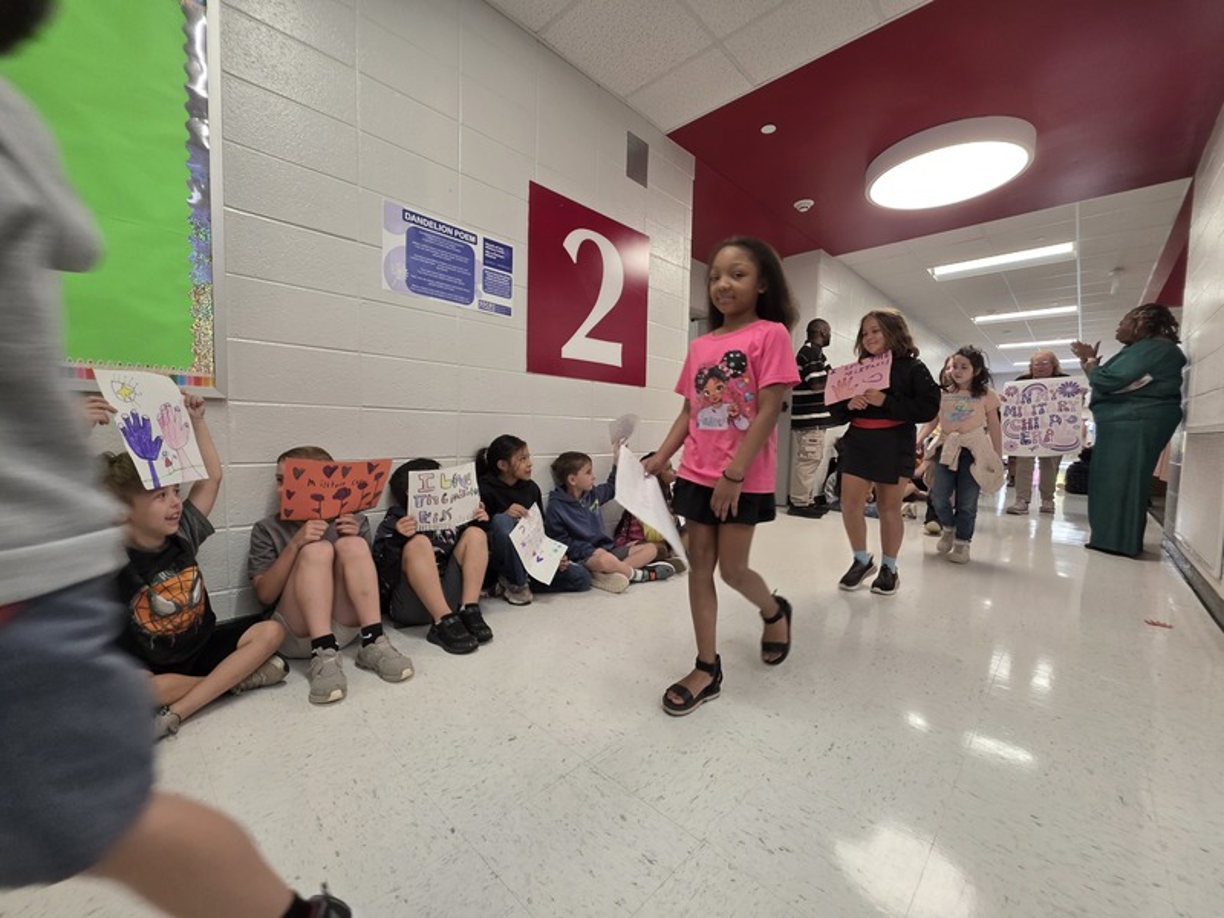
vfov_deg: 89.9
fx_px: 460
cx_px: 612
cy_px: 459
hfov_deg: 106.2
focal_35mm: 13
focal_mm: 2.2
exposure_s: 1/120
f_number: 1.9
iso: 160
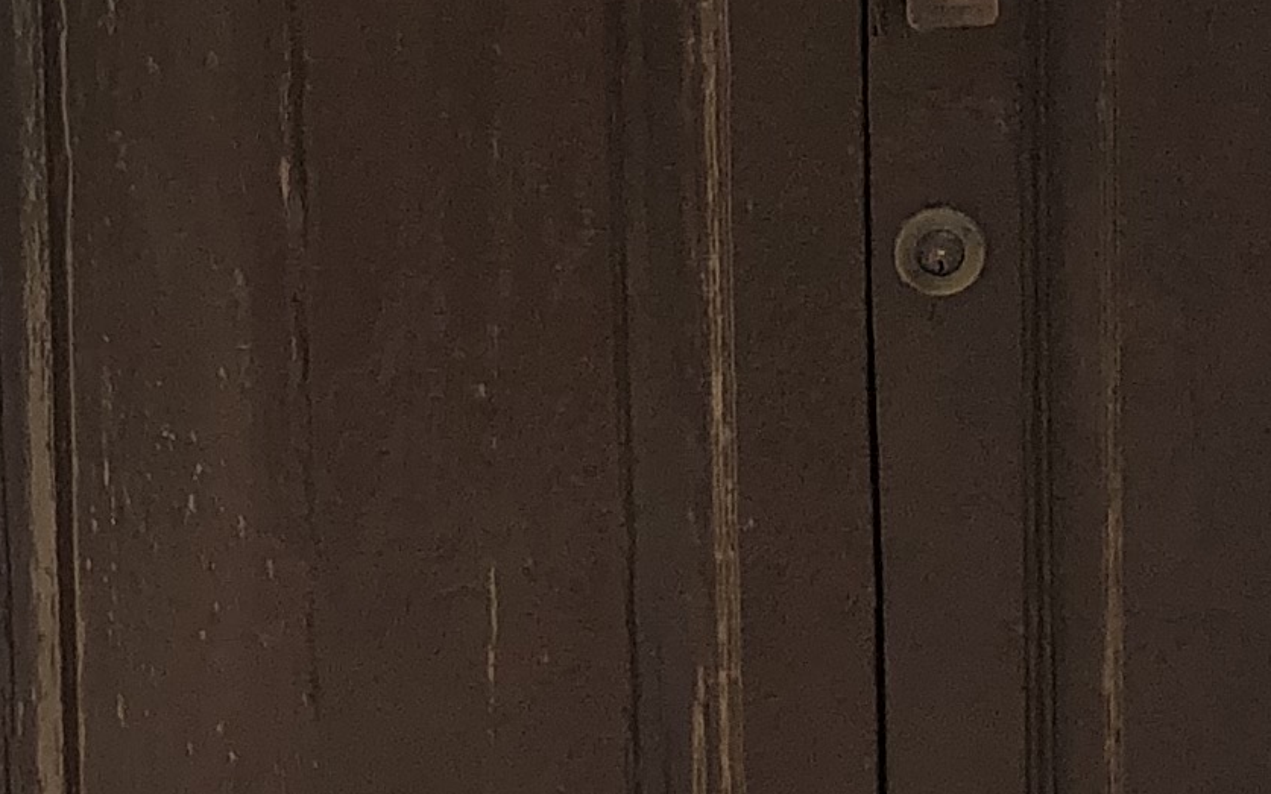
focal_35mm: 143
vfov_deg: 9.2
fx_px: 4953
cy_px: 185
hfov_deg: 14.5
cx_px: 94
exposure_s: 1/1091
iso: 20
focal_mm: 4
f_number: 1.8
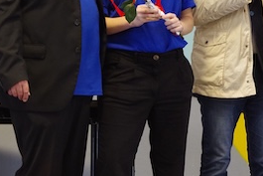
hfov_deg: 11.6
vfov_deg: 7.9
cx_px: 256
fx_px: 1279
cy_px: 70
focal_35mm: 175
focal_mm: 58
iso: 3200
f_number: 4
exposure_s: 1/80
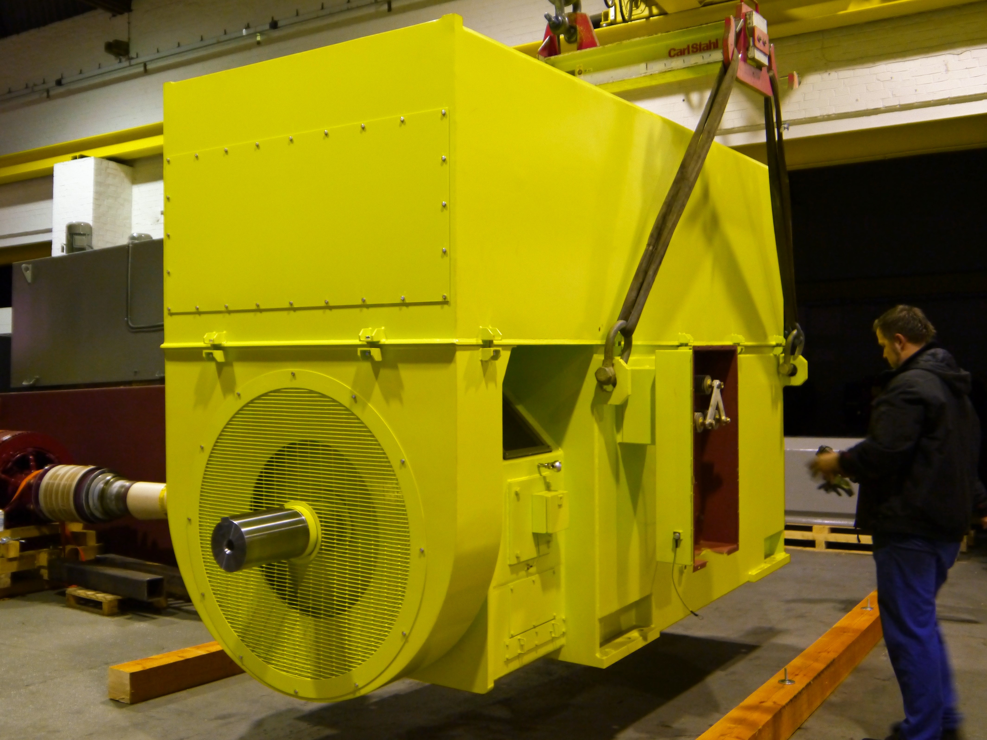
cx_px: 494
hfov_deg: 54.0
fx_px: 969
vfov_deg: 41.8
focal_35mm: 34
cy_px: 370
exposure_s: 1/25
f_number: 4
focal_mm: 17
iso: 800
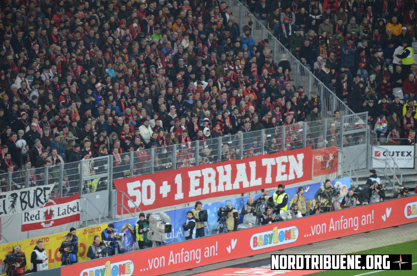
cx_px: 208
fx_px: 3815
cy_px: 138
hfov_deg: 6.3
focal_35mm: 330
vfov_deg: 4.1
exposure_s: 1/125
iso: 1800
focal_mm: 220
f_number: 6.3
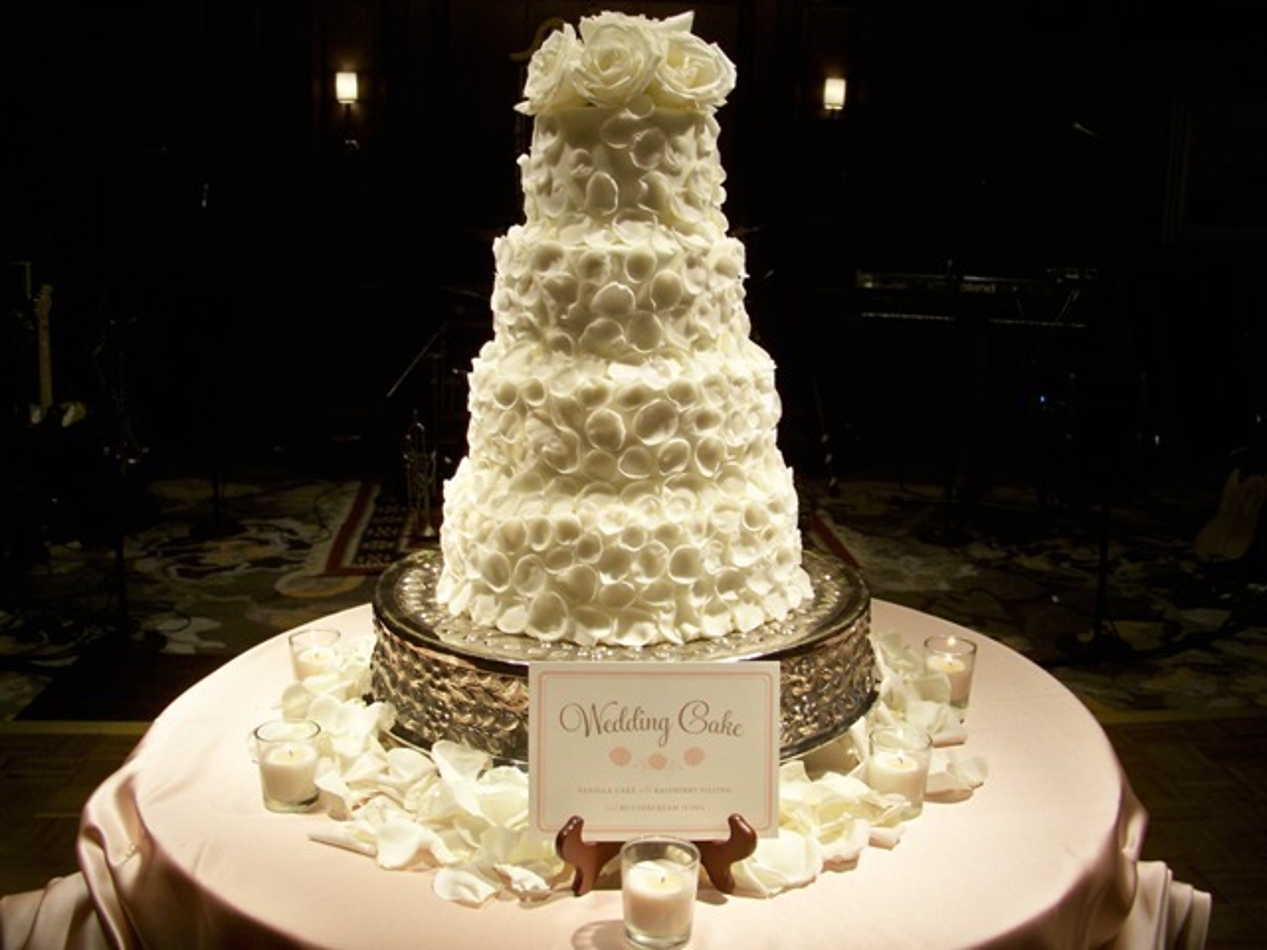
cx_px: 634
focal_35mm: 33
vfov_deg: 42.9
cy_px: 475
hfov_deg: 55.4
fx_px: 1208
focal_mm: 5.85
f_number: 2.8
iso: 80
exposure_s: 1/50
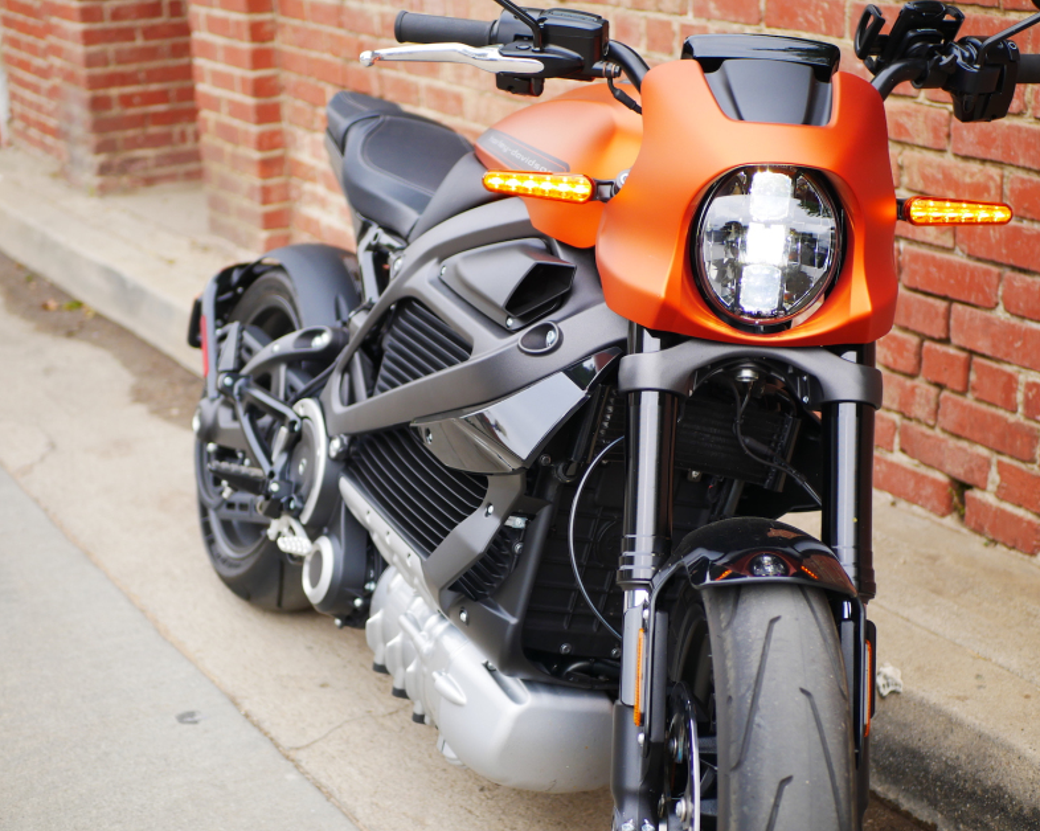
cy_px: 417
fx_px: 1631
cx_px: 541
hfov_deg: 35.4
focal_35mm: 53
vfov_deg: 28.6
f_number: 1.7
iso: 200
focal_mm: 25
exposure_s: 1/1000
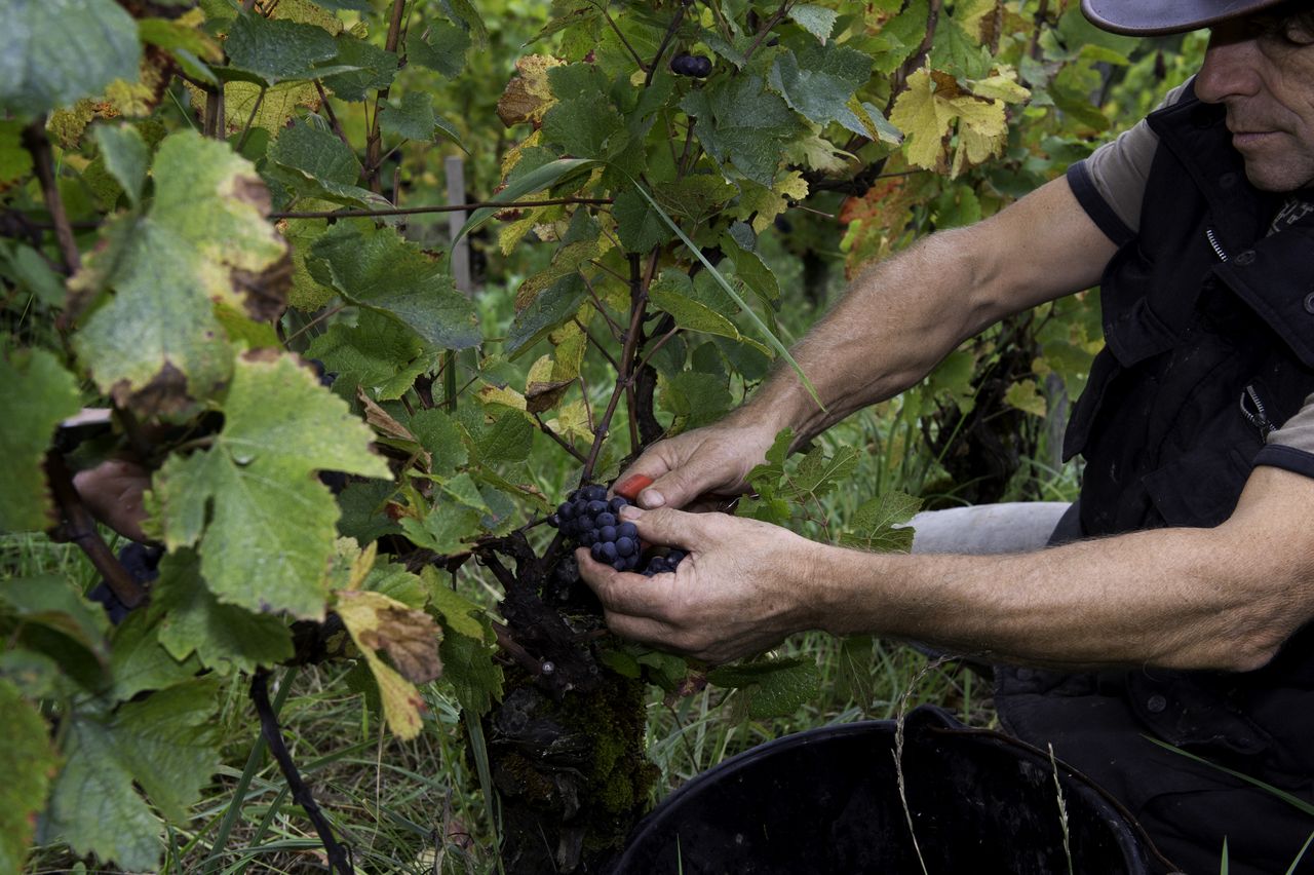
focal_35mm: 50
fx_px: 1824
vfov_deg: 27.0
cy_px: 438
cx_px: 657
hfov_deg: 39.6
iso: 1250
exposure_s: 1/500
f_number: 8
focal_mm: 50
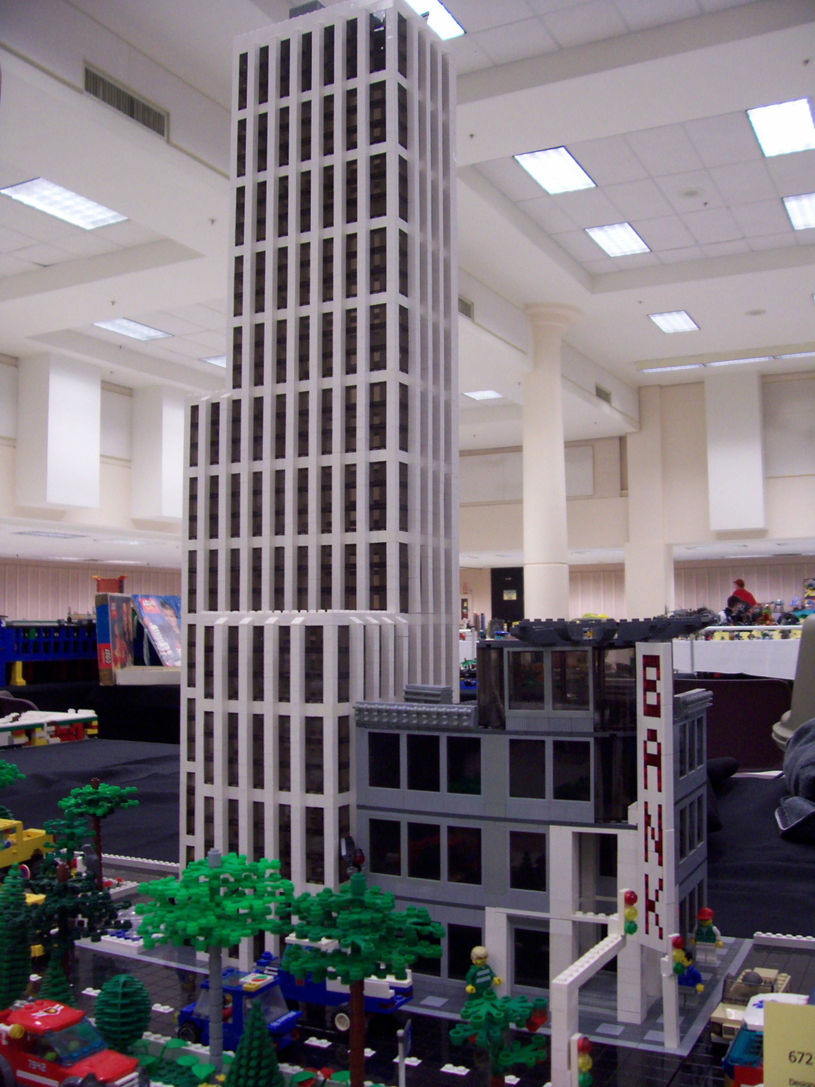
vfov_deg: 54.0
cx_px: 408
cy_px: 544
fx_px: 1067
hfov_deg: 41.8
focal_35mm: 34
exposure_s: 1/32
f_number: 2.7
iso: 140
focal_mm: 5.6
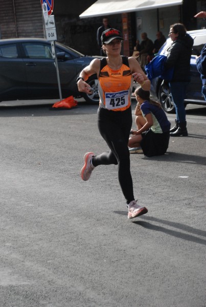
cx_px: 103
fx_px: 897
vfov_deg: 19.4
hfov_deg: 13.1
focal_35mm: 105
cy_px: 154
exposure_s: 1/1250
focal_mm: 70
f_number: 5.6
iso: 1000
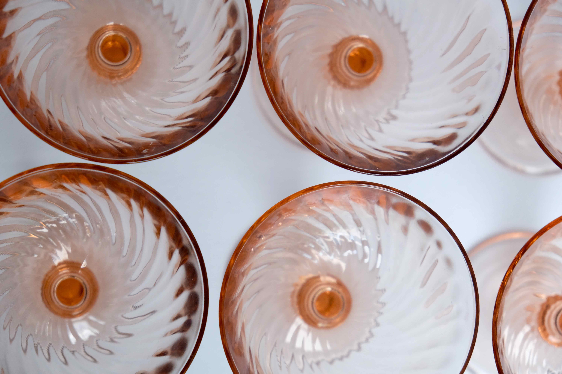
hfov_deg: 24.5
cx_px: 281
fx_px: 1296
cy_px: 187
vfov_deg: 16.5
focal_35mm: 83
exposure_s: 1/30
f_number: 4
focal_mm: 55
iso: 1250
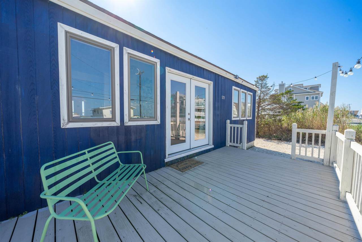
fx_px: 131
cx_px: 181
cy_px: 121
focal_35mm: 13
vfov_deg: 85.4
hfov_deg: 108.3
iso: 100
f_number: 9
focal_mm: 13
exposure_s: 1/125
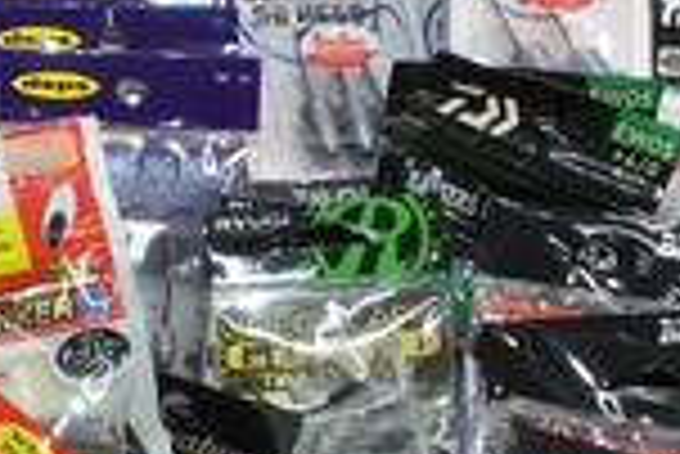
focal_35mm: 128
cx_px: 167
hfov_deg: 15.9
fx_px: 2420
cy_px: 382
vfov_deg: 10.7
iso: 32
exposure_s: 1/40
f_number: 2.4
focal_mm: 3.3
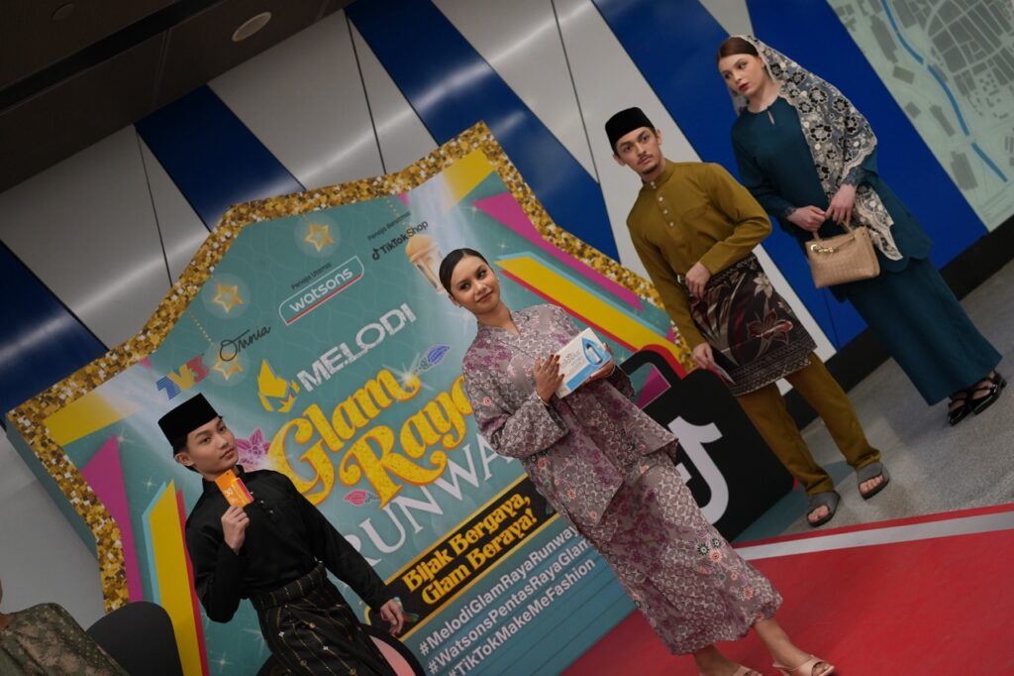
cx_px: 507
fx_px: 1408
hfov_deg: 39.6
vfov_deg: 27.0
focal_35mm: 50
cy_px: 338
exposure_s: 1/200
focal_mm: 50
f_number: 2.5
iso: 2000
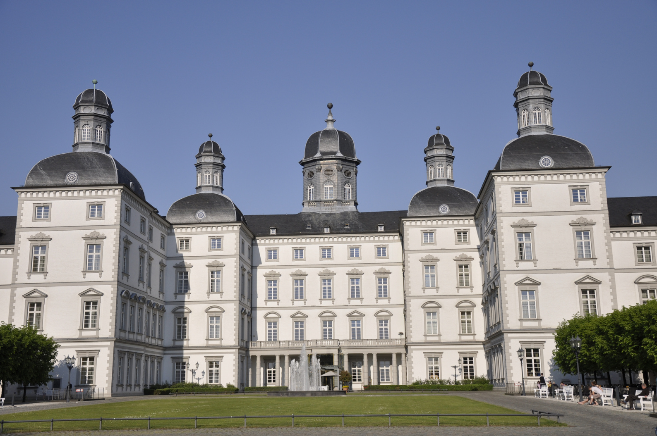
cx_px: 333
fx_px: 784
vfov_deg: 31.1
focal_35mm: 43
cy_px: 217
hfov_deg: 45.5
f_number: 4
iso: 200
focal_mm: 28
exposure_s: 1/2500
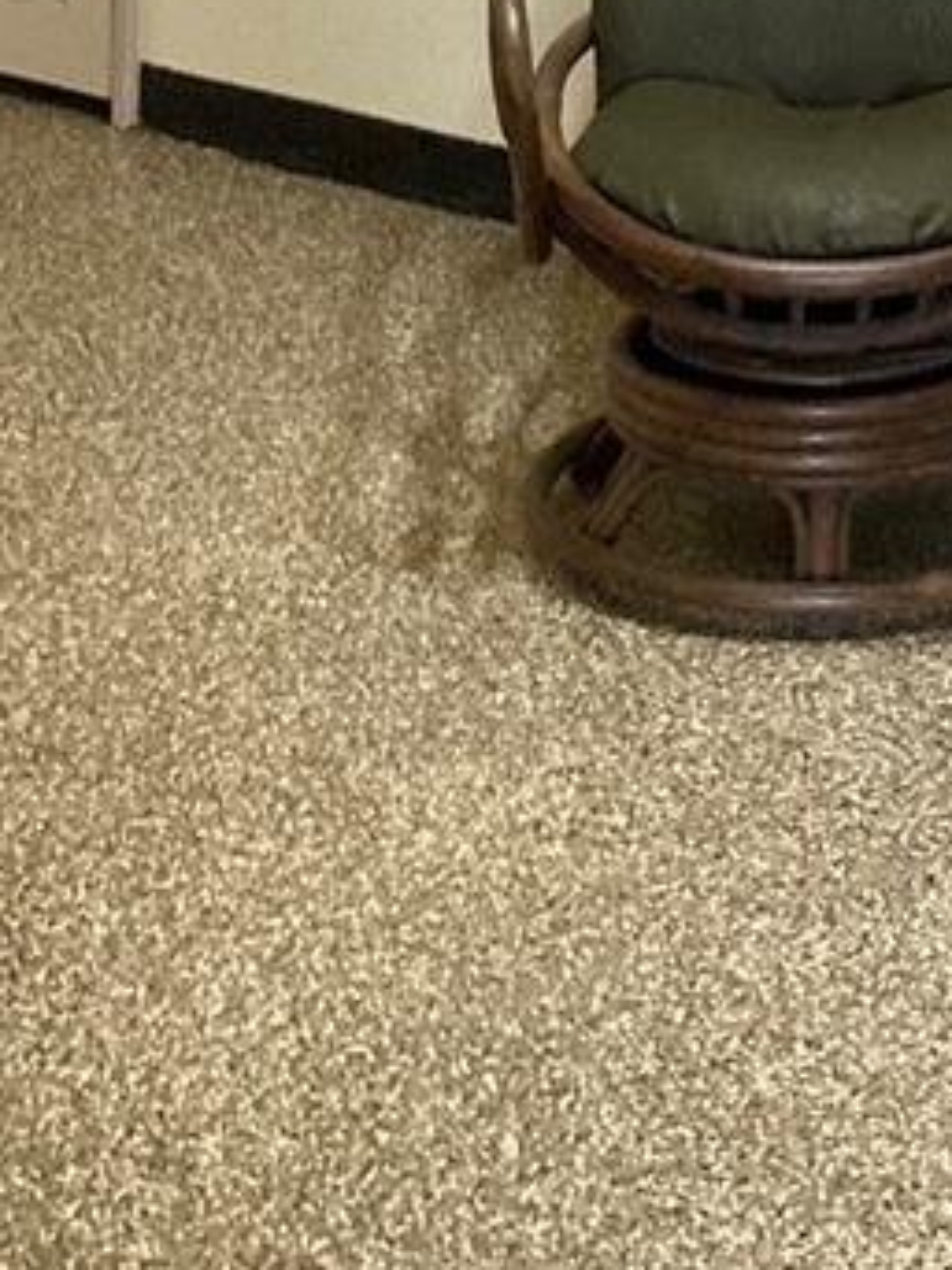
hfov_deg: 14.9
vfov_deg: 17.0
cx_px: 863
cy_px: -911
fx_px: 3596
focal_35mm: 98
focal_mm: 3.99
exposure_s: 1/60
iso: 320
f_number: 1.8
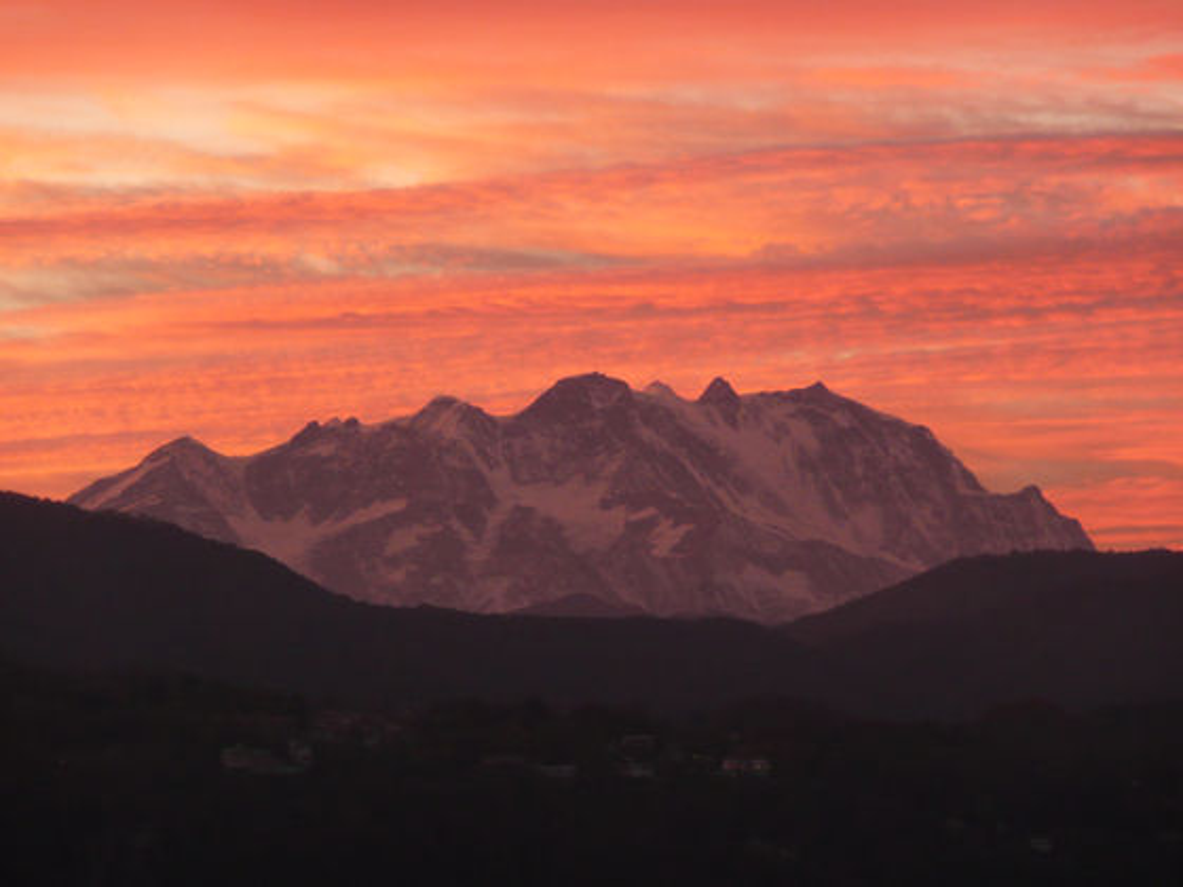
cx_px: 592
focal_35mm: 238
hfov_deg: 8.3
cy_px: 444
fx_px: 8134
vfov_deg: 6.2
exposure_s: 1/30
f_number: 4.9
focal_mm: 39.1
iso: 200
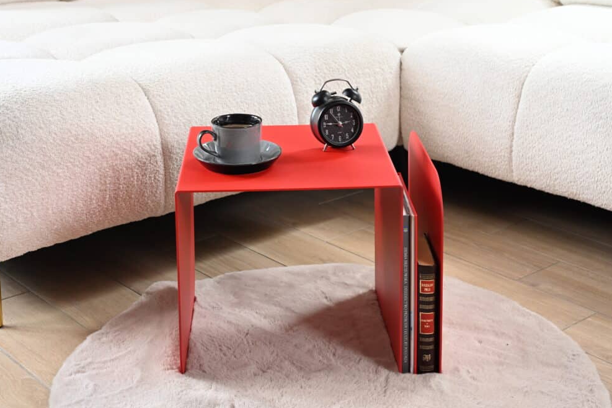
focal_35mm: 55
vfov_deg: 24.6
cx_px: 314
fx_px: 935
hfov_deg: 36.2
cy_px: 205
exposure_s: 1/15
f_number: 6.3
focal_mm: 53
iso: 640
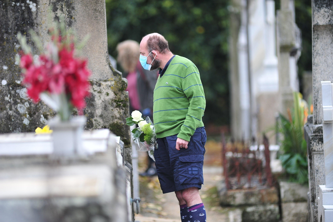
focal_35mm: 300
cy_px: 111
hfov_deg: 6.9
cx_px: 166
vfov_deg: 4.6
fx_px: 2773
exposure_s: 1/1600
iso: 500
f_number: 2.8
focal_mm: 300
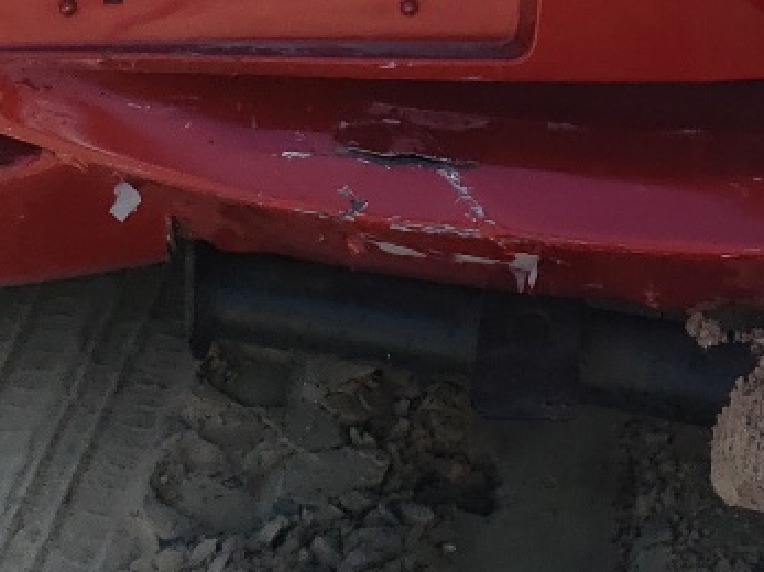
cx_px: 874
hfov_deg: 15.9
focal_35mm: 120
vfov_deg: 11.2
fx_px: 2648
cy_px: -546
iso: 50
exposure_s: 1/2000
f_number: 1.5
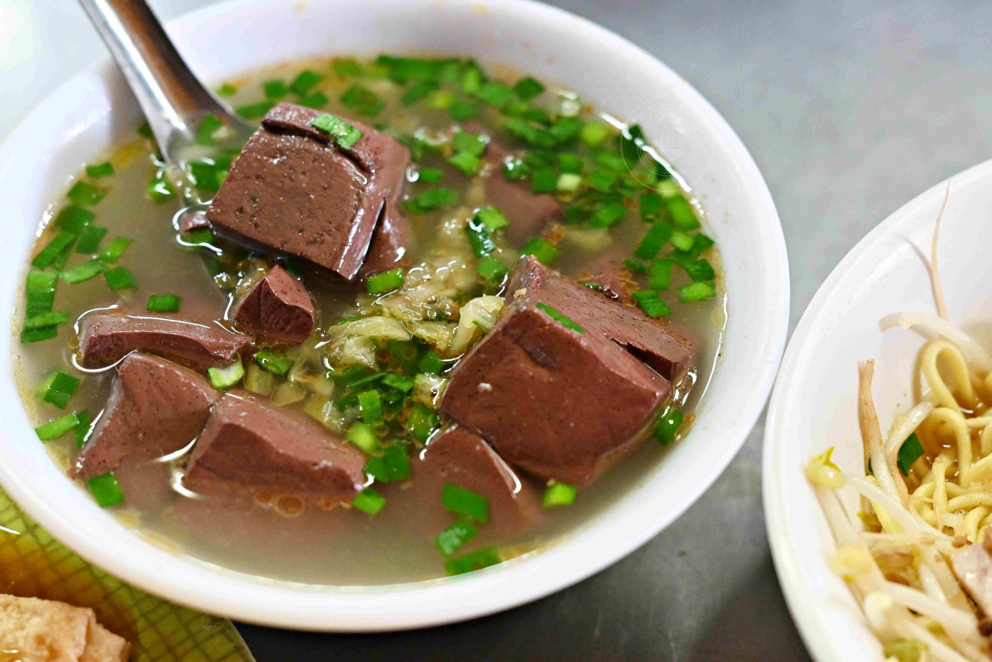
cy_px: 331
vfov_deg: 18.2
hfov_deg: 27.0
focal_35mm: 75
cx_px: 496
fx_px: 2067
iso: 3600
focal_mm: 50
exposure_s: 1/200
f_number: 3.2
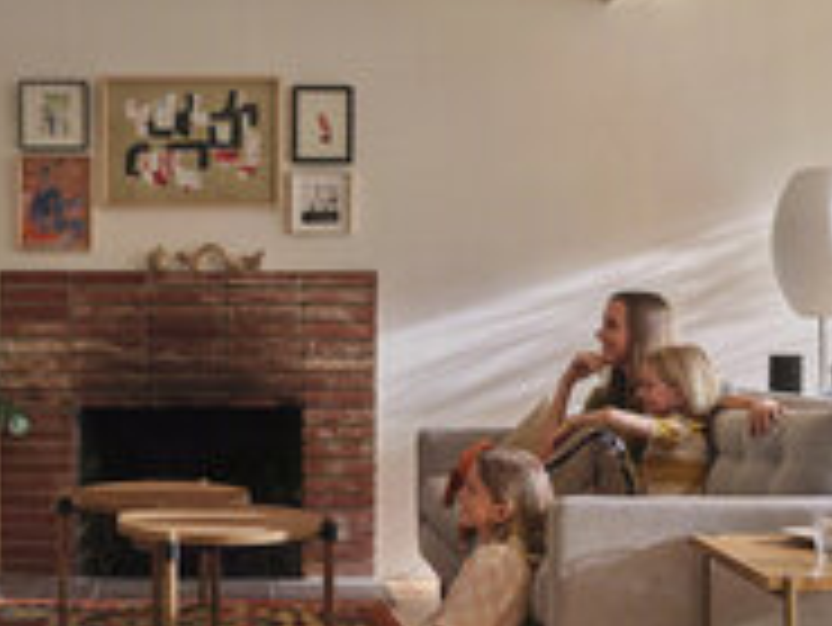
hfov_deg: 34.7
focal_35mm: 54
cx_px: 193
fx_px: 1299
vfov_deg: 27.1
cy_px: 297
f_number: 5.6
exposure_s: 1/200
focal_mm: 32
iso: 1250
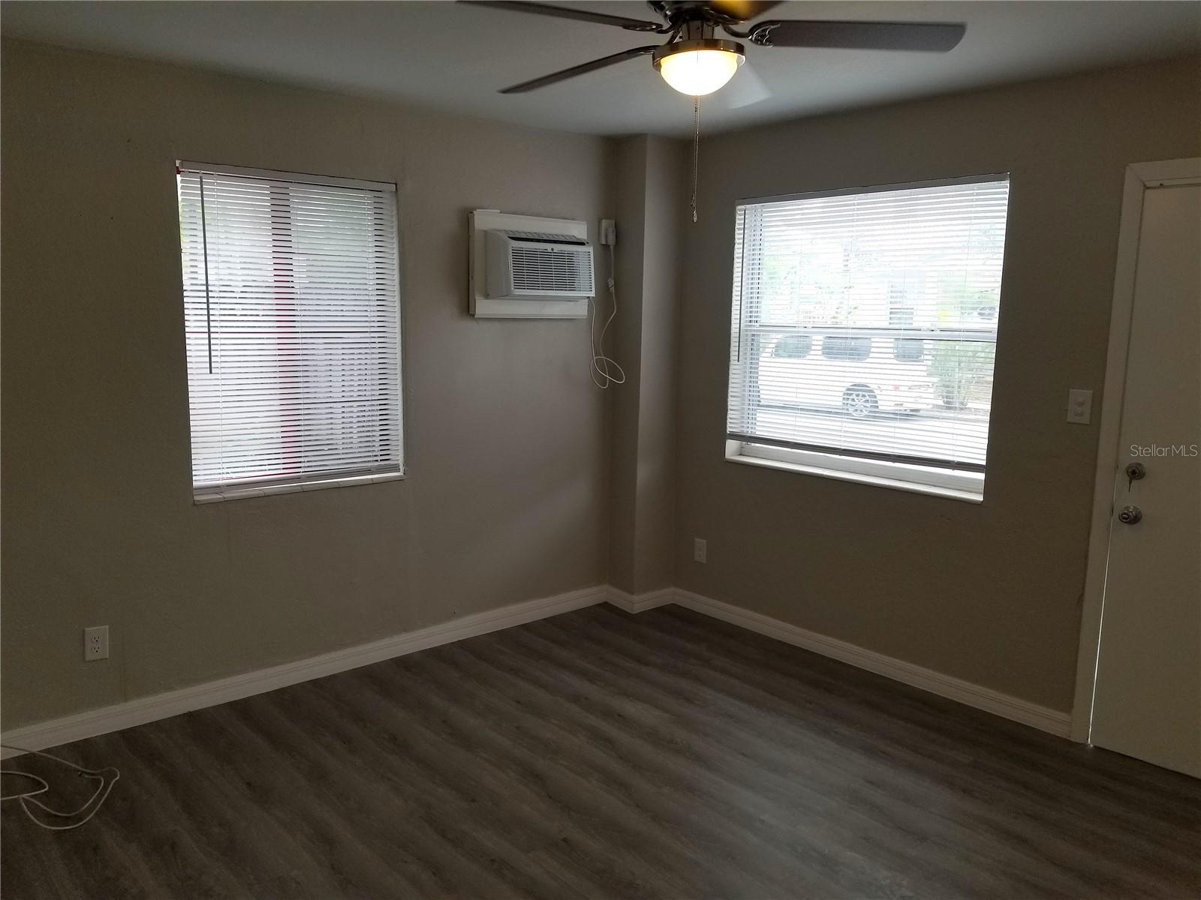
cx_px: 600
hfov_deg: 67.3
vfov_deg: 53.1
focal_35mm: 26
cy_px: 450
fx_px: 902
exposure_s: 1/122
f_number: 1.7
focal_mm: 4.25
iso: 50
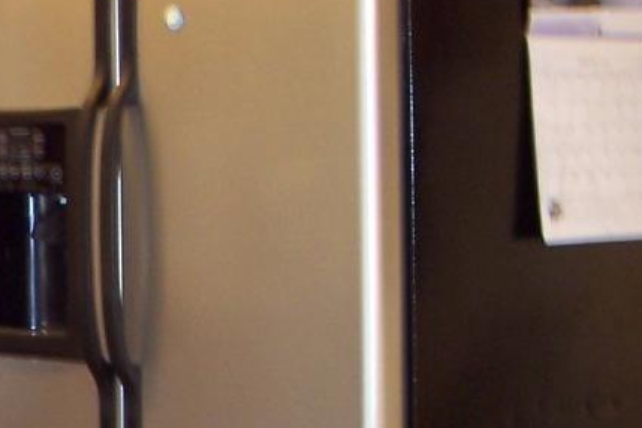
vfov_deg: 10.1
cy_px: 211
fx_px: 2425
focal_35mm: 136
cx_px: -332
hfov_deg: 14.1
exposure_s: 1/3
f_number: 2.8
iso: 100
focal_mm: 8
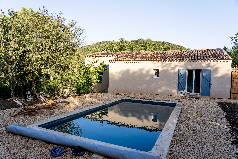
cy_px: 80
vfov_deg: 53.1
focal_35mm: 24
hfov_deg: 73.7
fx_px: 159
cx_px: 119
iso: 100
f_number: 8
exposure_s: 1/125
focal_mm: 24
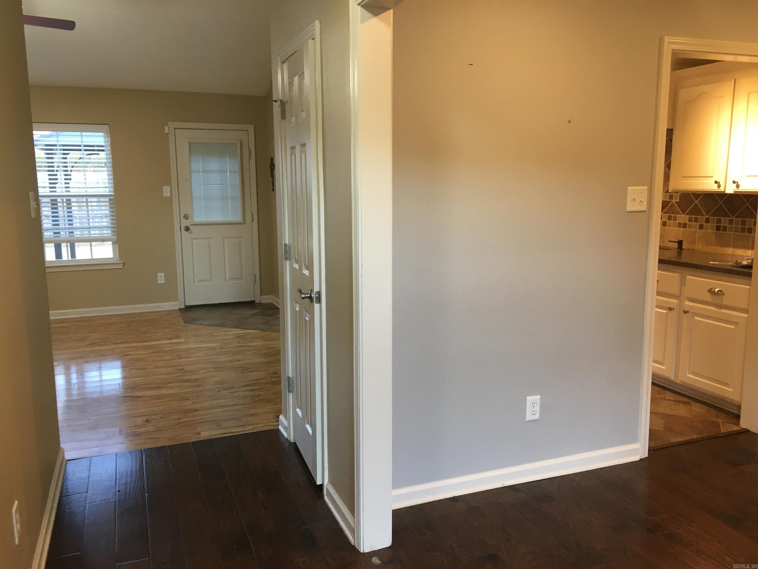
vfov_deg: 48.2
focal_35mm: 29
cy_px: 284
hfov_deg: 61.7
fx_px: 635
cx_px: 379
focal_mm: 4.15
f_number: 2.2
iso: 80
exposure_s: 1/30
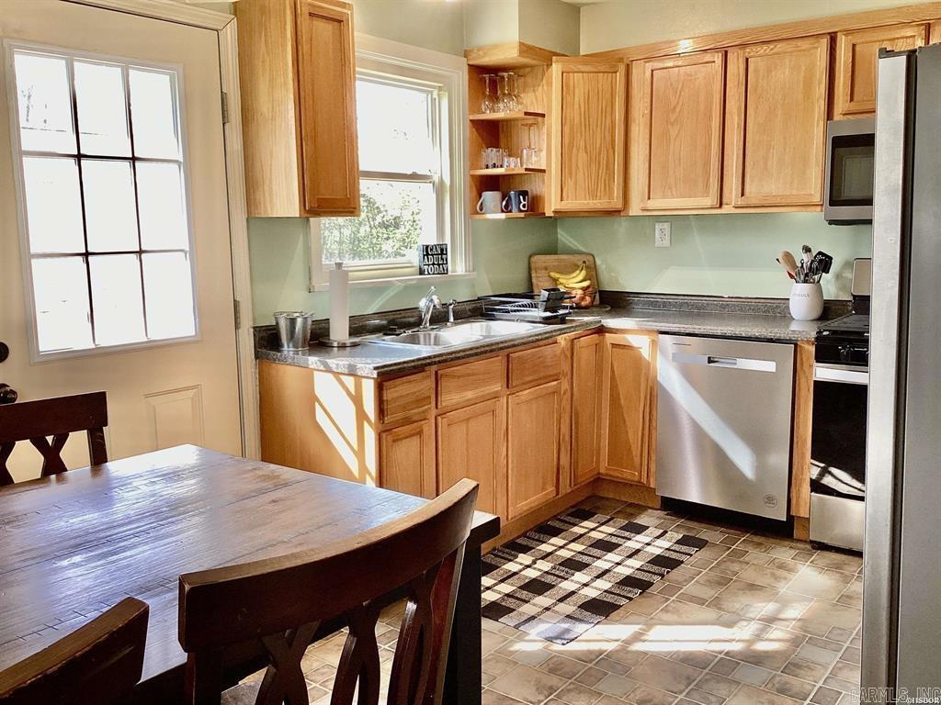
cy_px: 352
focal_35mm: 31
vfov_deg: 45.4
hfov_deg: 58.4
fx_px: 843
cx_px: 470
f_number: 2.4
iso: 64
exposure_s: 1/50
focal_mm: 3.3
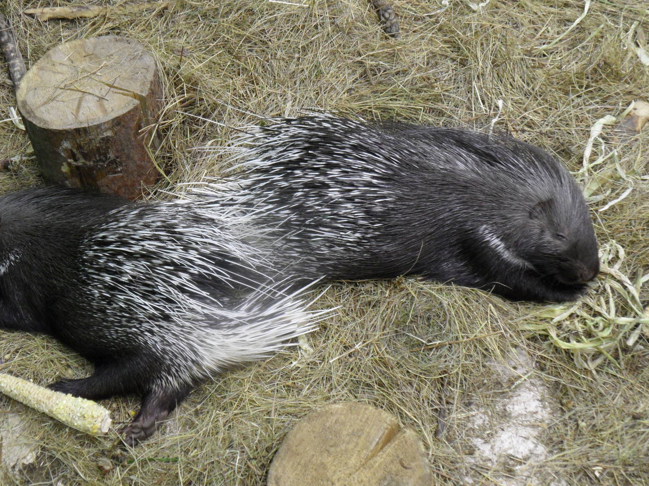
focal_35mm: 58
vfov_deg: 25.2
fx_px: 1087
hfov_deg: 33.2
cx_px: 276
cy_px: 280
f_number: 3.8
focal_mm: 8.2
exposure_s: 1/10
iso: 200
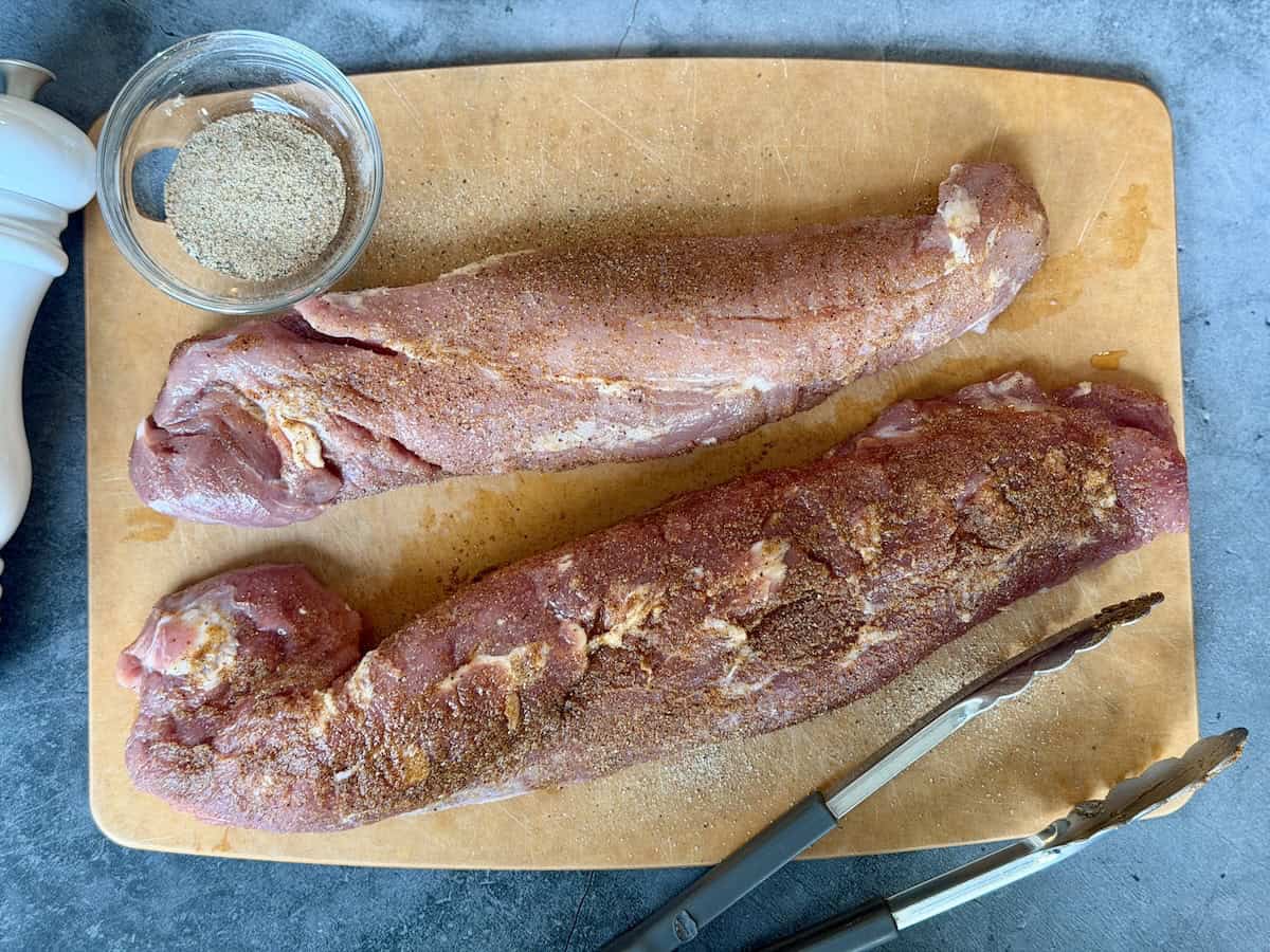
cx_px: 635
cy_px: 476
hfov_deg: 39.7
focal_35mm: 48
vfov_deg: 30.3
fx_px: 1761
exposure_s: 1/40
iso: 200
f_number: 1.8
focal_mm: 6.8
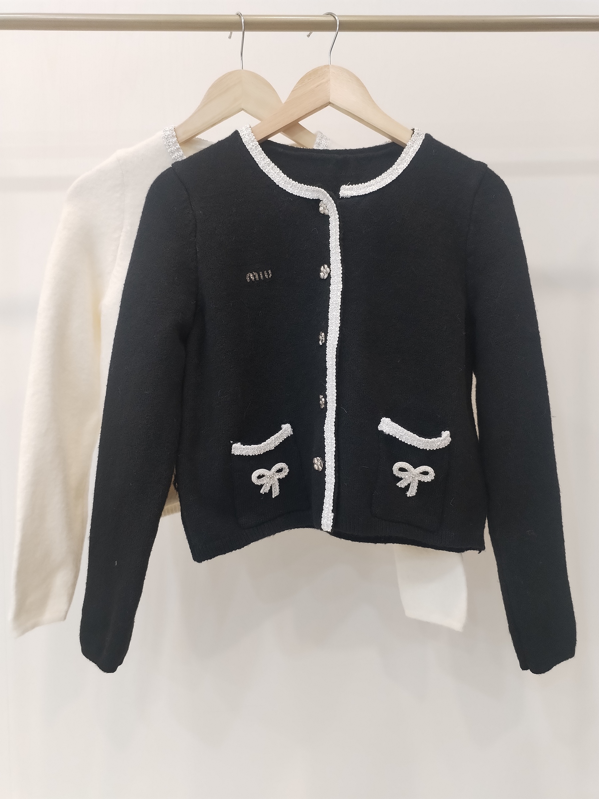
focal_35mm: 29
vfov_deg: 61.7
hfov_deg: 48.2
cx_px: 300
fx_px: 669
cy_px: 400
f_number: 1.8
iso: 483
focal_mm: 4.75
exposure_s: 1/50
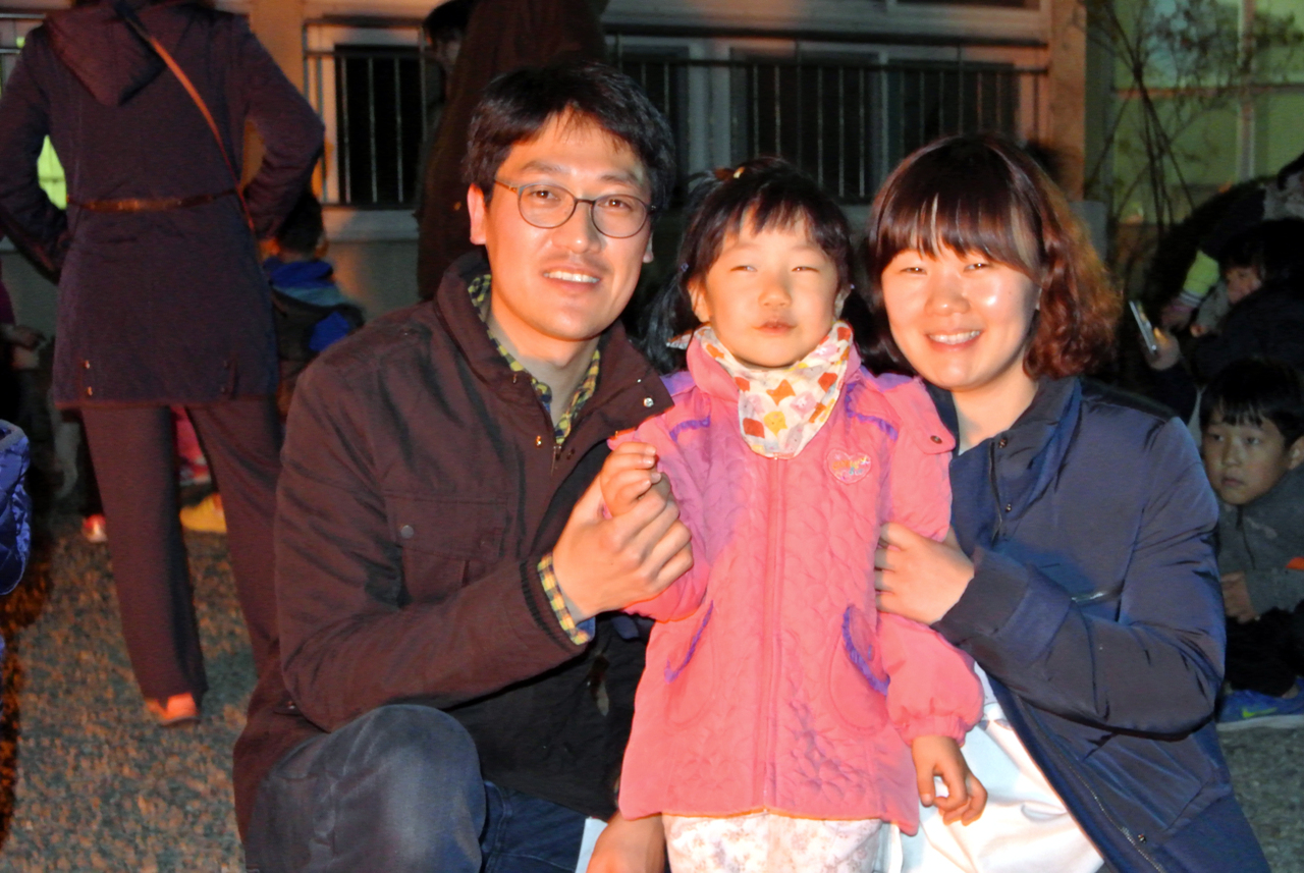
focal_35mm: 43
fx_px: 1559
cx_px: 652
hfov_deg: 45.4
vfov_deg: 31.3
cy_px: 436
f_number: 4.2
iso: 1600
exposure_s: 1/4
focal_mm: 16.1
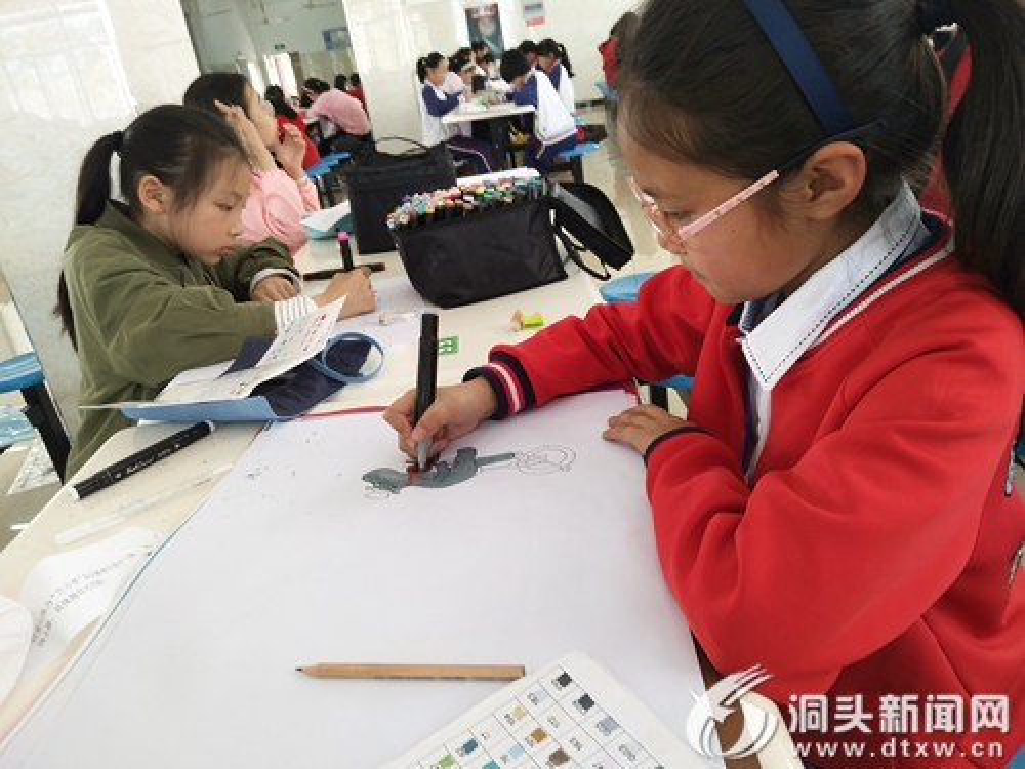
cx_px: 512
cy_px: 384
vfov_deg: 53.1
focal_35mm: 26
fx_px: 770
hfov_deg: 67.3
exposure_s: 1/50
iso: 80
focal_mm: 3.88
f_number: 2
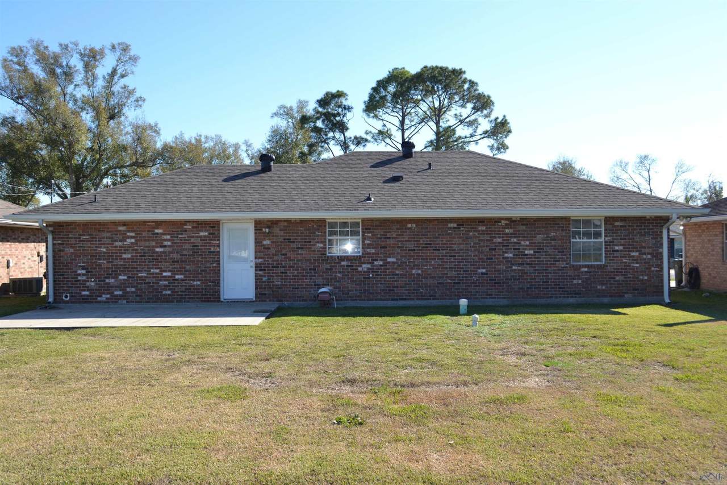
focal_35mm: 36
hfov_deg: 53.1
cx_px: 364
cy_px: 242
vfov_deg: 36.9
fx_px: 727
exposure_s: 1/200
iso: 100
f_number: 7.1
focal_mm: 24
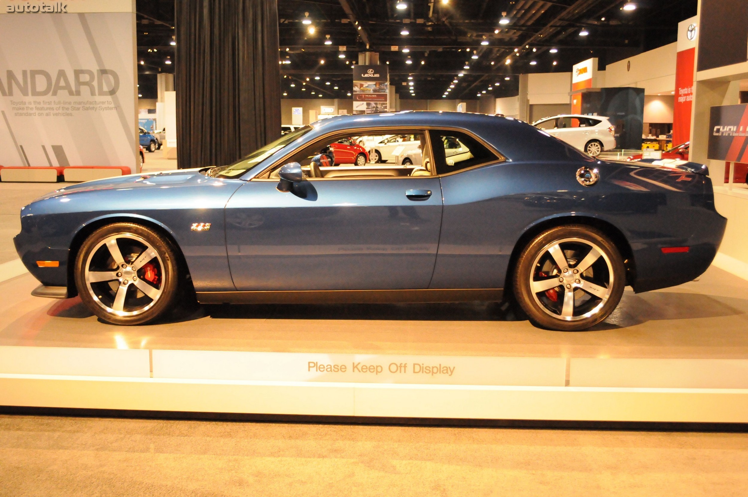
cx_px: 374
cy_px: 248
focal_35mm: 39
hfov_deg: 49.6
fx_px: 809
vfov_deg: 34.1
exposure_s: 1/100
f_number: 4.2
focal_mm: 26
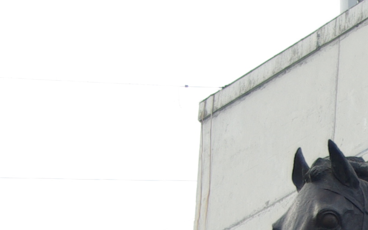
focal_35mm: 348
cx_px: 635
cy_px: 398
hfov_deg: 5.9
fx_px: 3491
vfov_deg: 3.8
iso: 100
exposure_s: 1/320
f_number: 5.6
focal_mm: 47.5
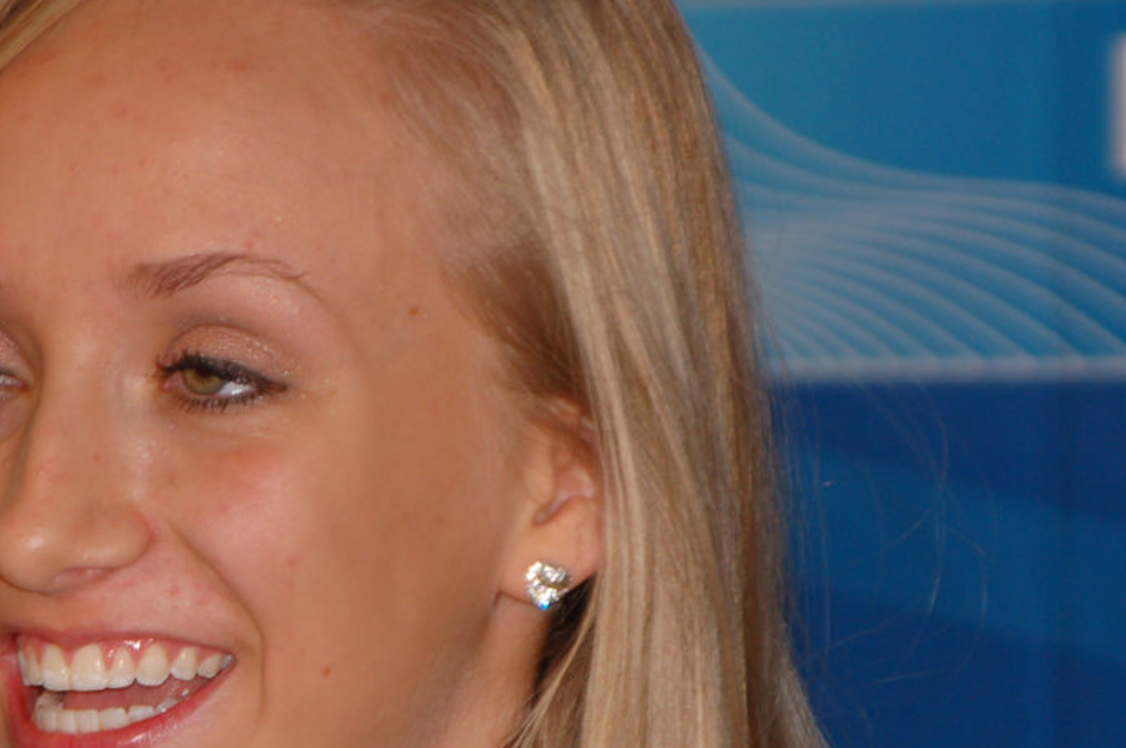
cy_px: 429
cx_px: 509
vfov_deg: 2.9
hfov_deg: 4.3
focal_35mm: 481
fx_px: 15026
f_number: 6.3
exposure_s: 1/60
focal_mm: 170
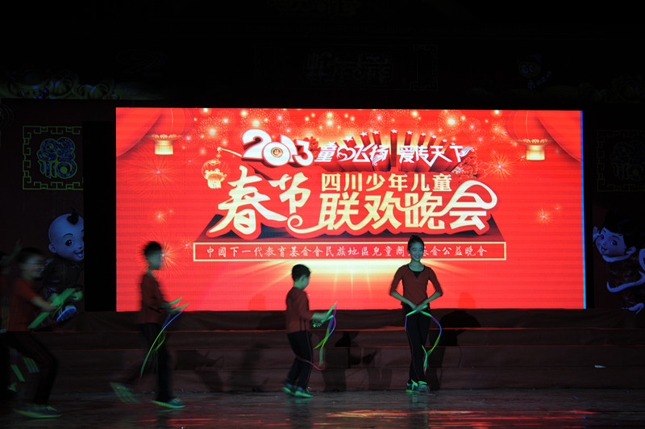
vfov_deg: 12.2
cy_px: 214
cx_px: 322
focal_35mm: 112
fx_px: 2005
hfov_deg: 18.3
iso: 500
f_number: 9
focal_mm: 112
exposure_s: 1/30
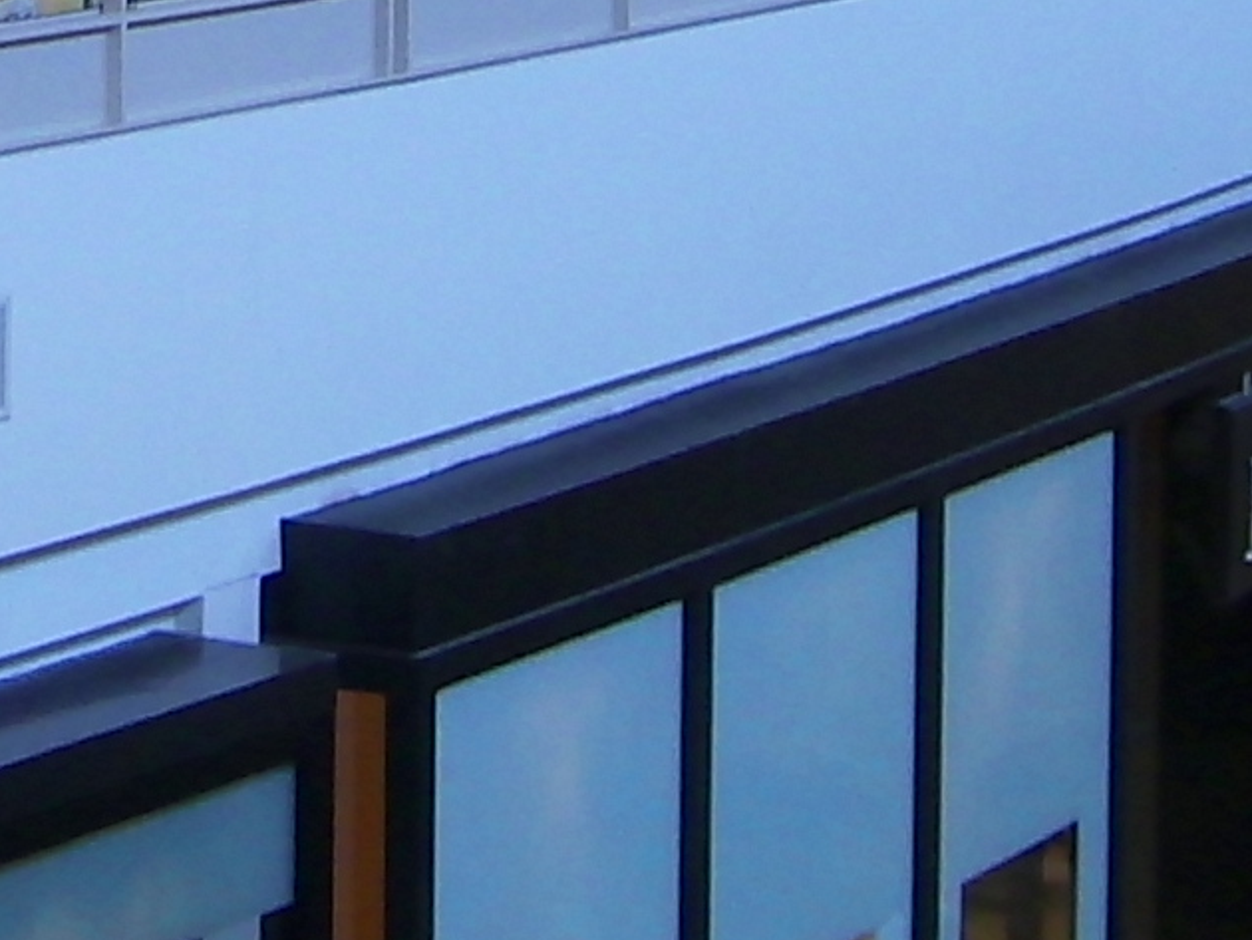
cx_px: 125
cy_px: -397
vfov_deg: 9.3
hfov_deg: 12.6
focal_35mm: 156
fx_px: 5644
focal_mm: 5.99
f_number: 2.9
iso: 50
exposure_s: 1/47
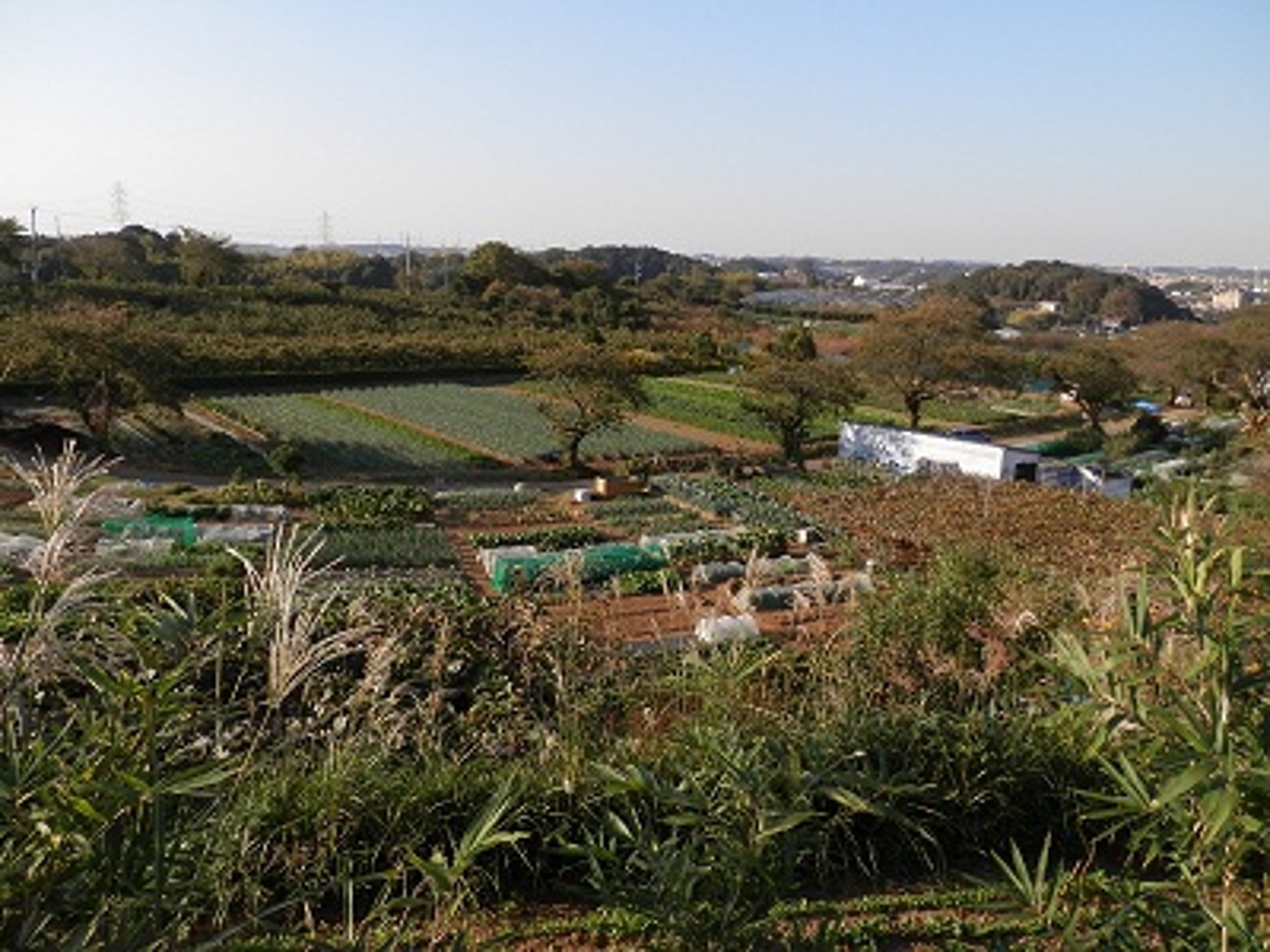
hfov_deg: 69.4
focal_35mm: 25
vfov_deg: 54.9
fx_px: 917
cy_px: 476
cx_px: 635
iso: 80
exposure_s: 1/640
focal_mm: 4.5
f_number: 3
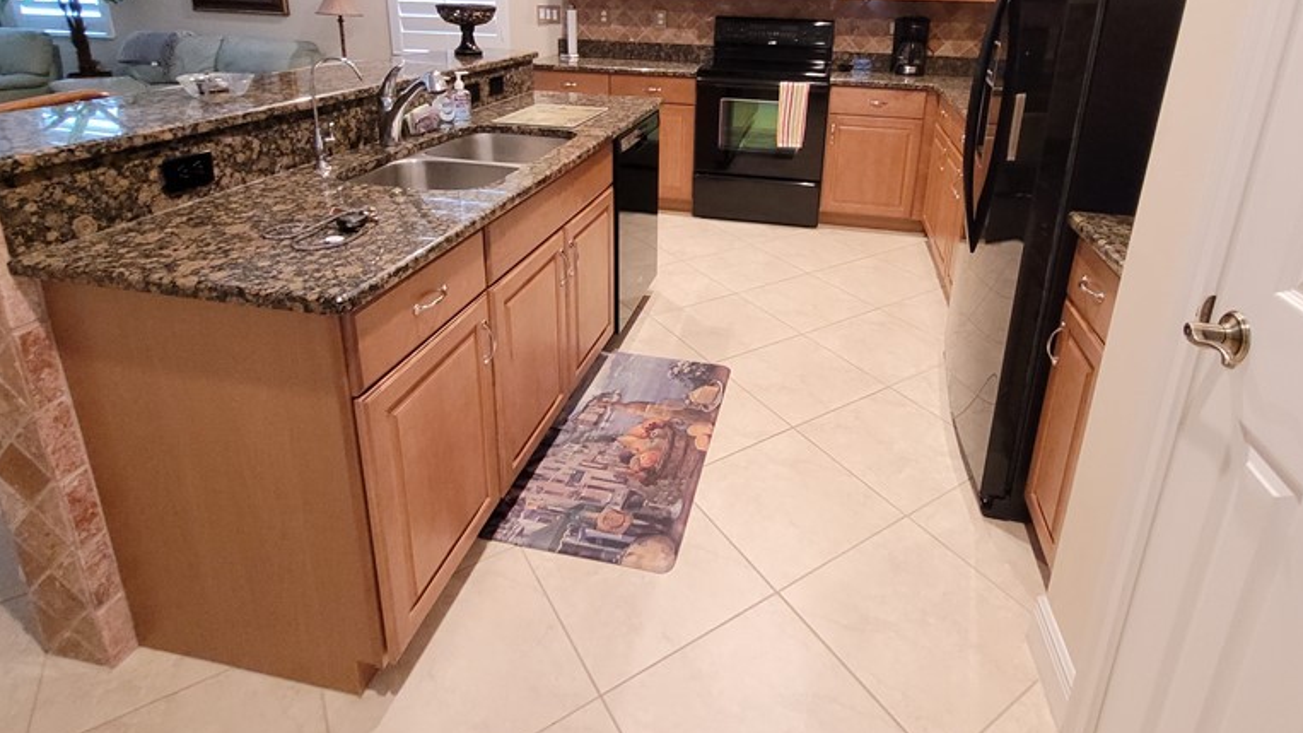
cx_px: 697
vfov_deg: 55.5
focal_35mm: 19
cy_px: 181
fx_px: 656
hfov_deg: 89.4
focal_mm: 1.74
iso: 640
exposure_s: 1/29
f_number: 2.2
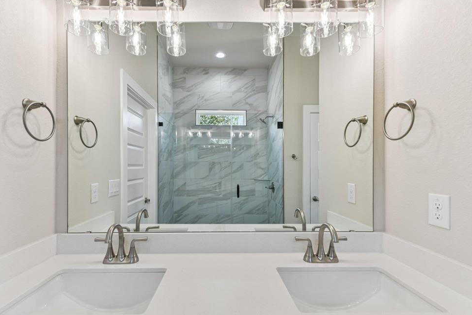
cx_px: 225
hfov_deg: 93.2
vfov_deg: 70.4
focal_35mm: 17
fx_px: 223
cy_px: 164
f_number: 8
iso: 100
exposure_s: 1/10
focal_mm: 16
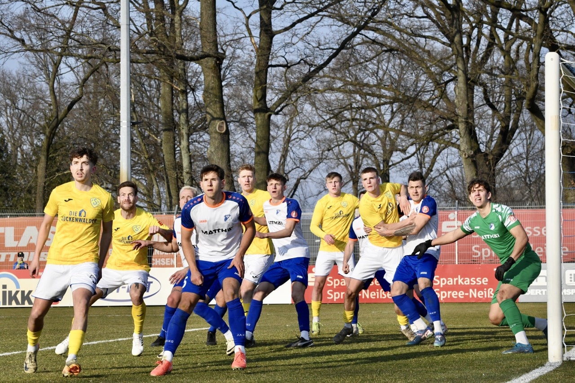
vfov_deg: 8.9
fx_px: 2475
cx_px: 288
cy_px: 192
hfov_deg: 13.3
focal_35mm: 155
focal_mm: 155
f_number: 14
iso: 2500
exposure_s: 1/1600
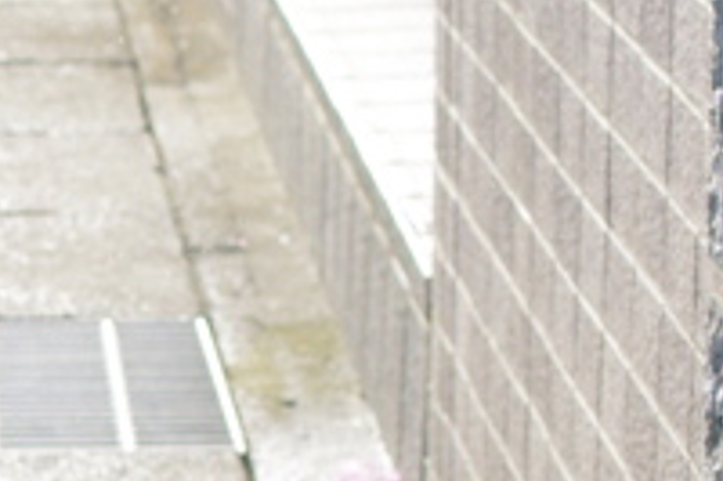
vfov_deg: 5.8
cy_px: 702
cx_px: -676
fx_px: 4716
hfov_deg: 8.4
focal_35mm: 235
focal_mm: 31
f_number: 7.1
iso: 400
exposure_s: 1/250
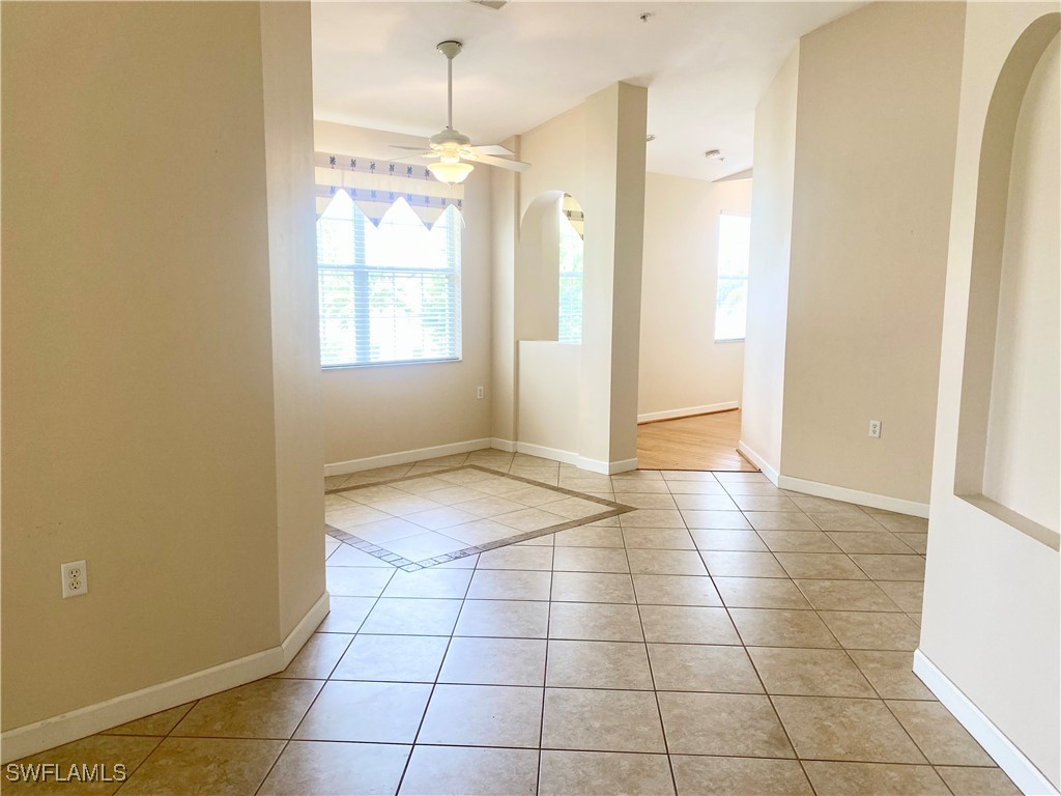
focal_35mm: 26
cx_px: 530
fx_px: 797
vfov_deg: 53.1
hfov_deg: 67.3
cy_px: 398
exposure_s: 1/120
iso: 50
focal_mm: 4.25
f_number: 1.8
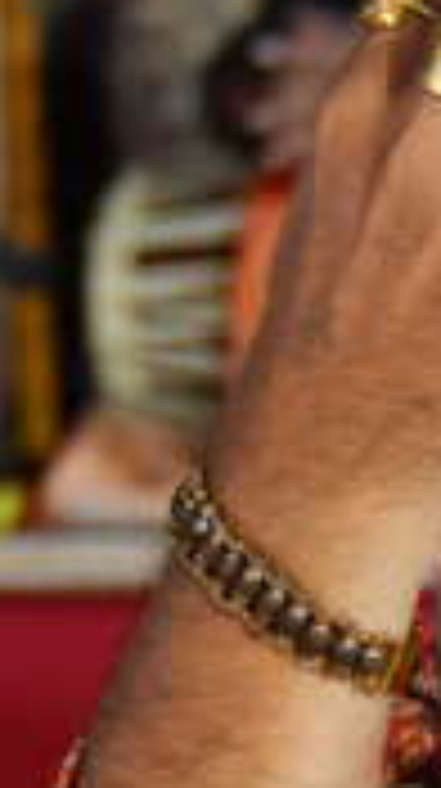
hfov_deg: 4.6
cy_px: 797
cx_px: 1125
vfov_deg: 8.4
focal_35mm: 257
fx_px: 5361
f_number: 2.8
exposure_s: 1/100
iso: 640
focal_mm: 34
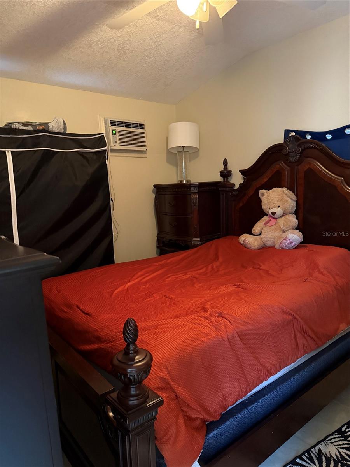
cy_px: 234
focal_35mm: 24
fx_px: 324
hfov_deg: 56.8
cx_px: 175
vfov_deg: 71.6
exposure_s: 1/30
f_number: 1.78
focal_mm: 6.76
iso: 1000
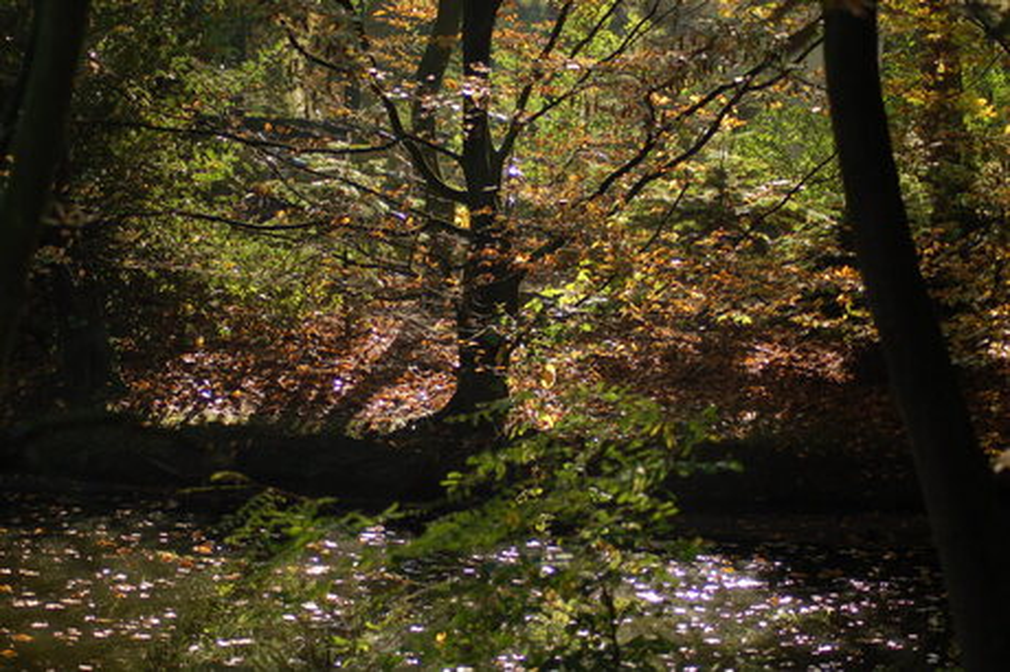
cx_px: 505
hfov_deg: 19.5
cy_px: 336
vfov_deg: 13.0
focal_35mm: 105
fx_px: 2944
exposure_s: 1/250
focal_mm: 70
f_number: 4
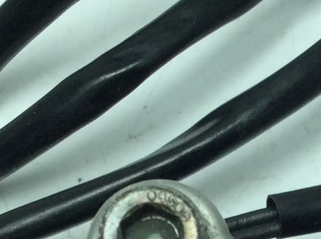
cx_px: 325
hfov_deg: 12.9
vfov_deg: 9.6
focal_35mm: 151
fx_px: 1398
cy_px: 298
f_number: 2.4
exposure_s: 1/381
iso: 32
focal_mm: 3.3
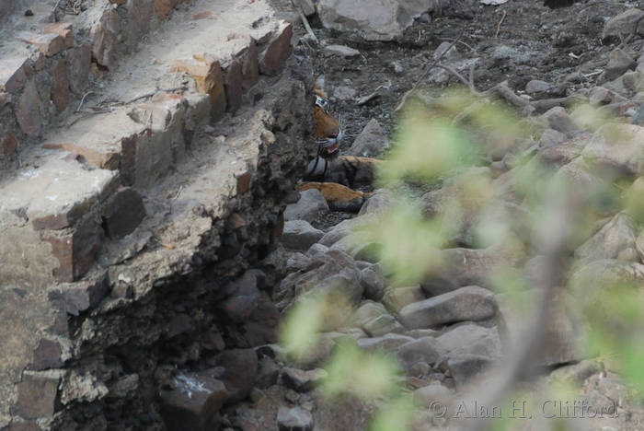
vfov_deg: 2.3
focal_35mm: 600
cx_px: 322
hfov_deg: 3.4
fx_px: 10742
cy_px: 216
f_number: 5.6
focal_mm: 400
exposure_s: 1/400
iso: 560
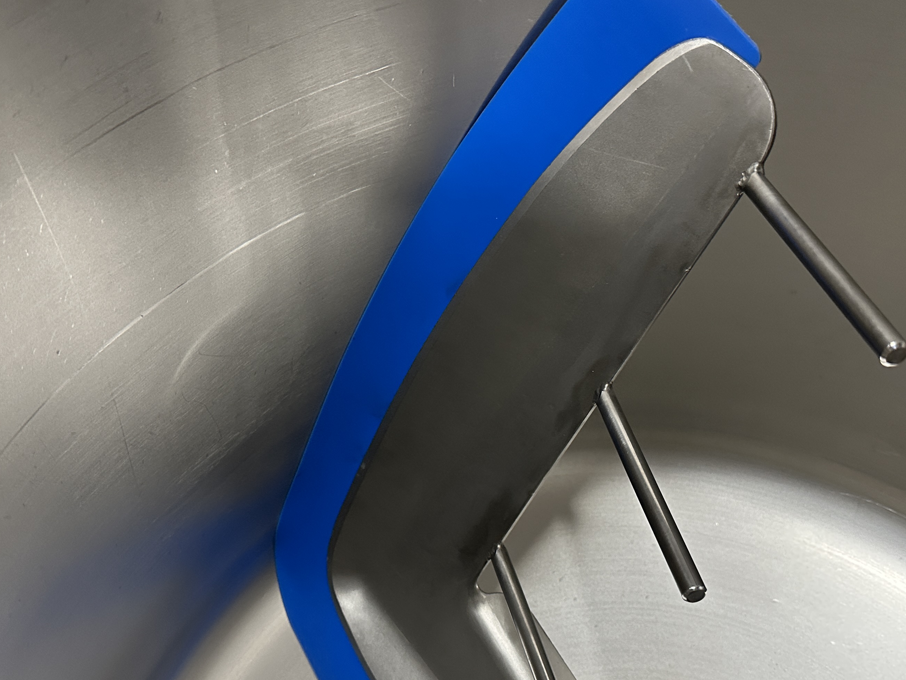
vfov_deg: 38.6
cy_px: 395
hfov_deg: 50.1
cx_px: 439
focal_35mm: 37
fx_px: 969
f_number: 1.78
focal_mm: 6.86
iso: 500
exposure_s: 1/50
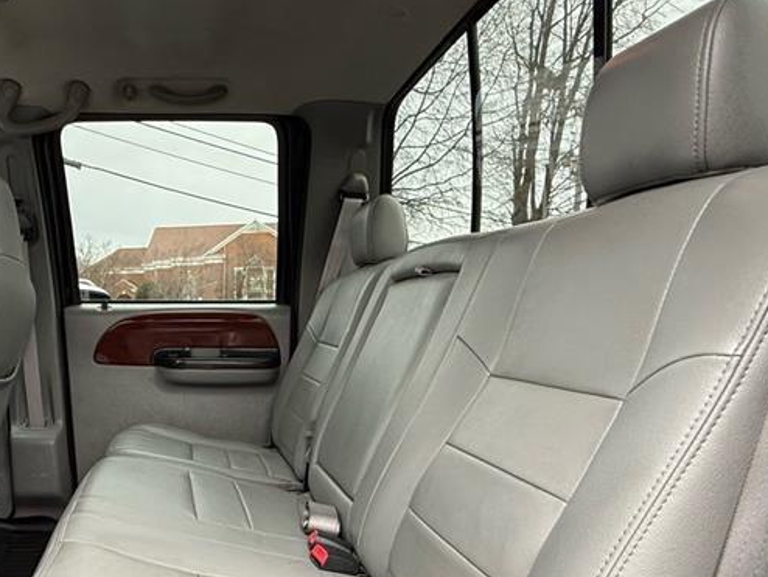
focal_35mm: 29
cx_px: 191
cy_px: 467
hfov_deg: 58.4
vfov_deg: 45.7
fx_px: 644
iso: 100
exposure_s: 1/99
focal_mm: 2.22
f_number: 2.2
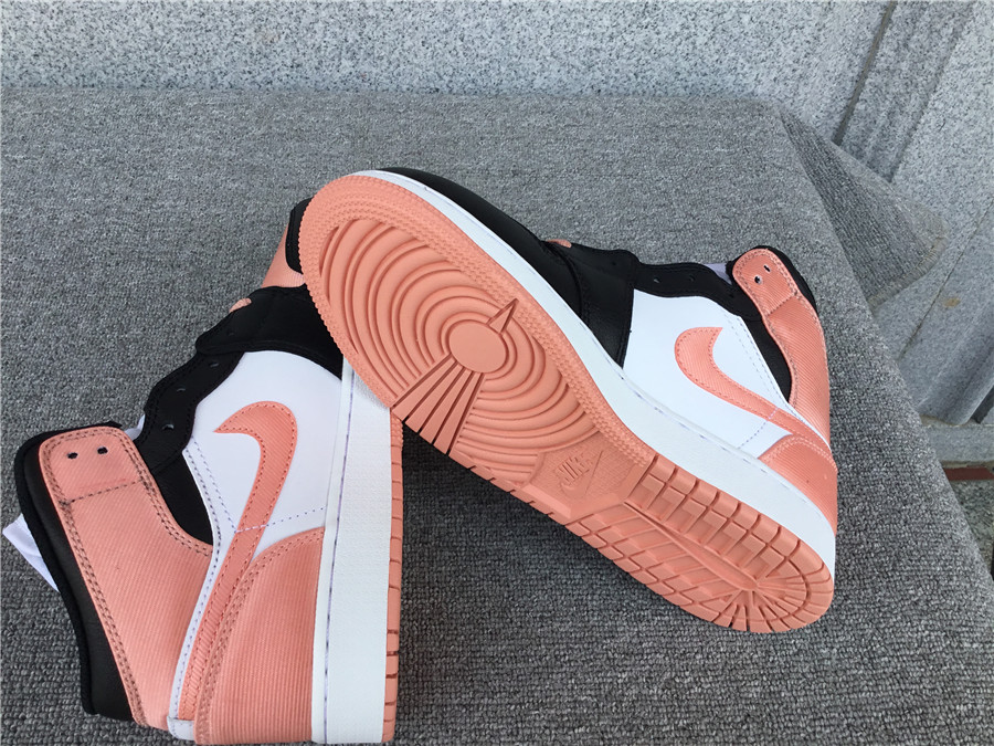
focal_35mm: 31
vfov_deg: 45.4
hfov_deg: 58.4
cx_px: 497
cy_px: 373
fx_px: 890
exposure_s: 1/392
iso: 25
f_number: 2.4
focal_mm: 3.3
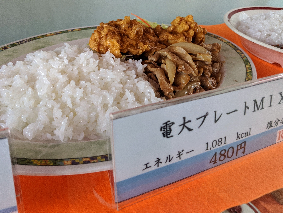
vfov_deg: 40.4
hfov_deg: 52.6
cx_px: 135
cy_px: 78
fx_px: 286
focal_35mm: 35
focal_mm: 4.38
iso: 449
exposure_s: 1/49.9
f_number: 1.73
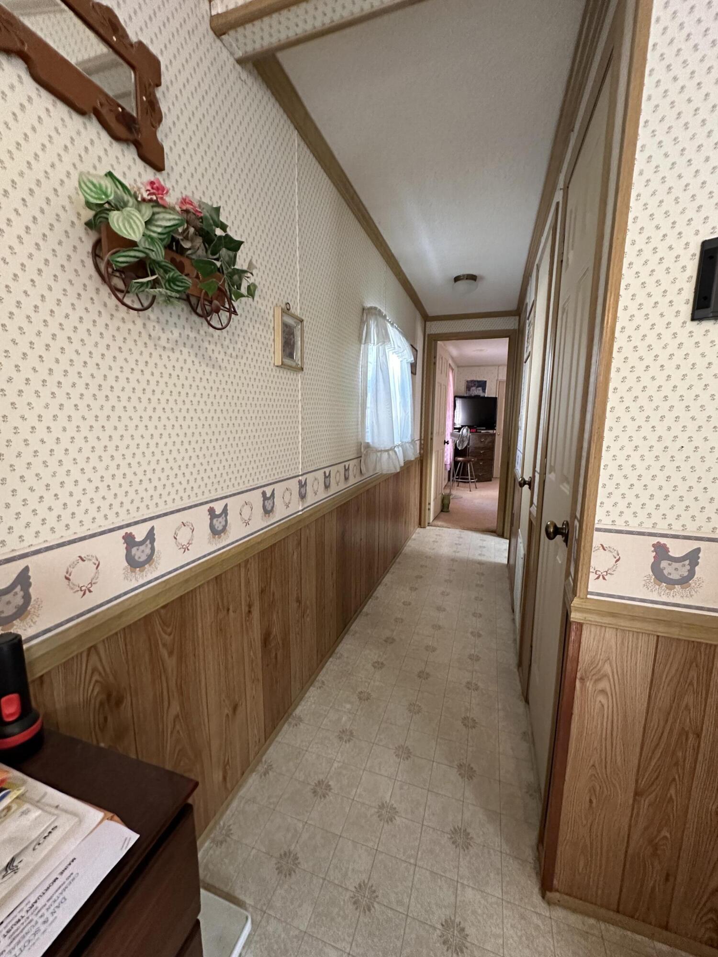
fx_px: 387
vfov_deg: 102.1
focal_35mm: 14
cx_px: 359
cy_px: 478
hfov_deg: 85.7
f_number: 2.2
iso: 640
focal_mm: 2.22
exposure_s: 1/60
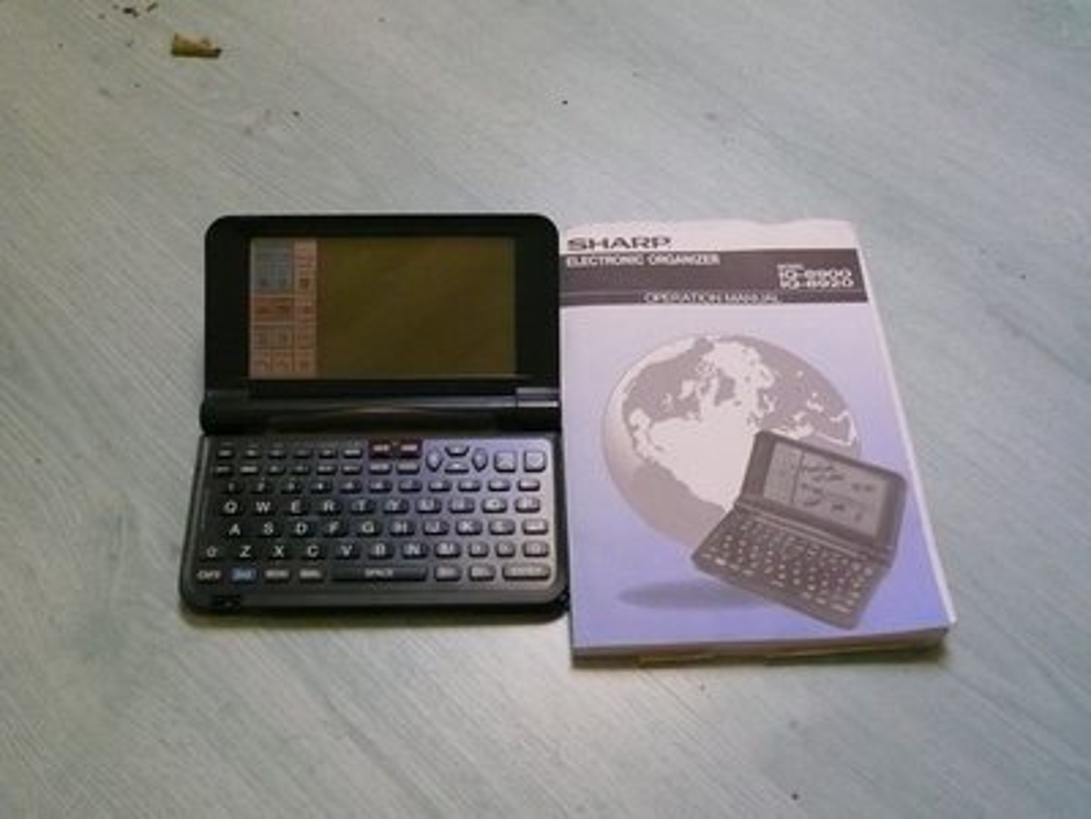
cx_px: 546
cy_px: 410
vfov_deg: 40.7
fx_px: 1103
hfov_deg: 52.6
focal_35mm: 35
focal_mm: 4.7
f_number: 2.8
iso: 320
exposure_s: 1/30
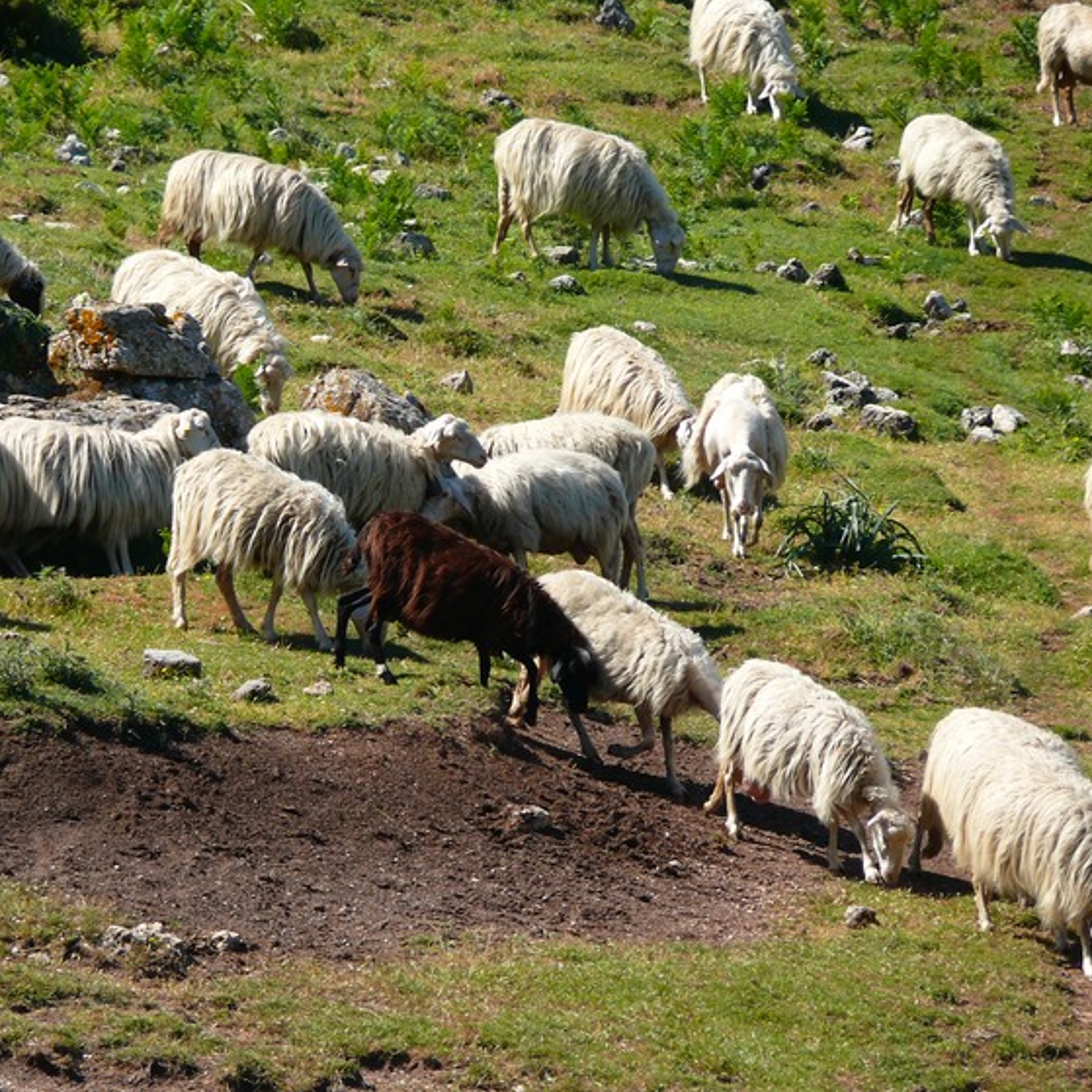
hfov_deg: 4.7
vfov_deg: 4.7
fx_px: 13241
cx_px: 412
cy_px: 545
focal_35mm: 371
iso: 100
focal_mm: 66.1
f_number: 4
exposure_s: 1/250
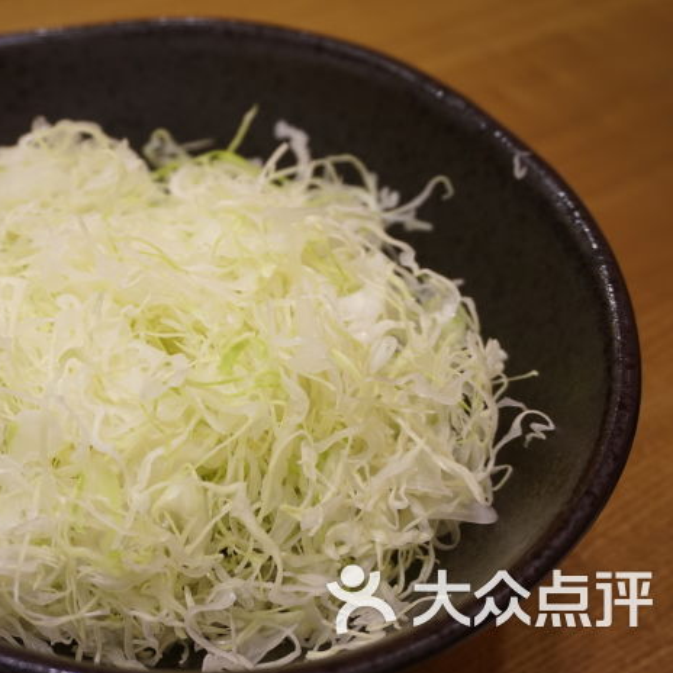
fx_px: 1100
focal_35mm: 50
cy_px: 336
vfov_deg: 34.0
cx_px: 183
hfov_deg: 33.5
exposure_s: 1/20
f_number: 4.5
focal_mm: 26
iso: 500
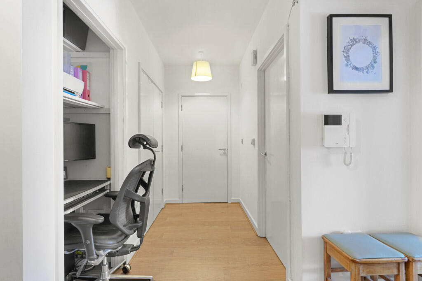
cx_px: 211
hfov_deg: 90.6
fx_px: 209
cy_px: 140
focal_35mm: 18
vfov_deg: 68.0
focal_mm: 17.8
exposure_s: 1/13
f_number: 6.3
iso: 1250
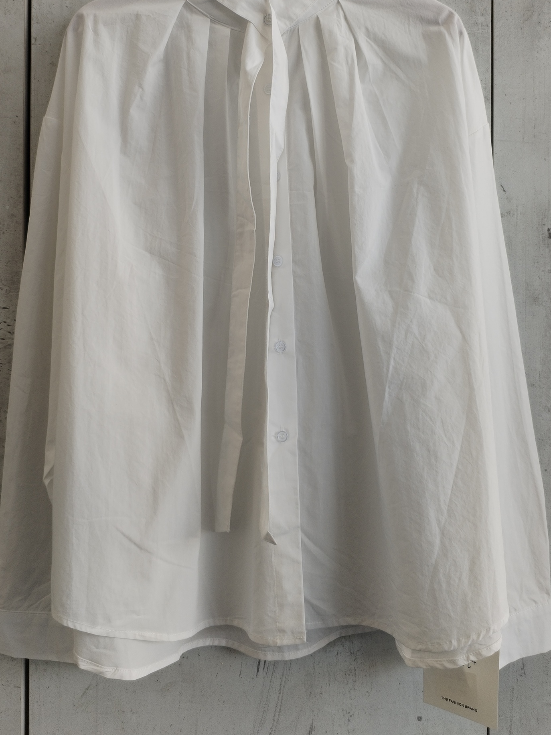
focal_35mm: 38
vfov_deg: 48.5
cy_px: 270
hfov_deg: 37.7
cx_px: 263
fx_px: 806
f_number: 1.8
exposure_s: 1/100
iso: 102
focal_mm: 4.75
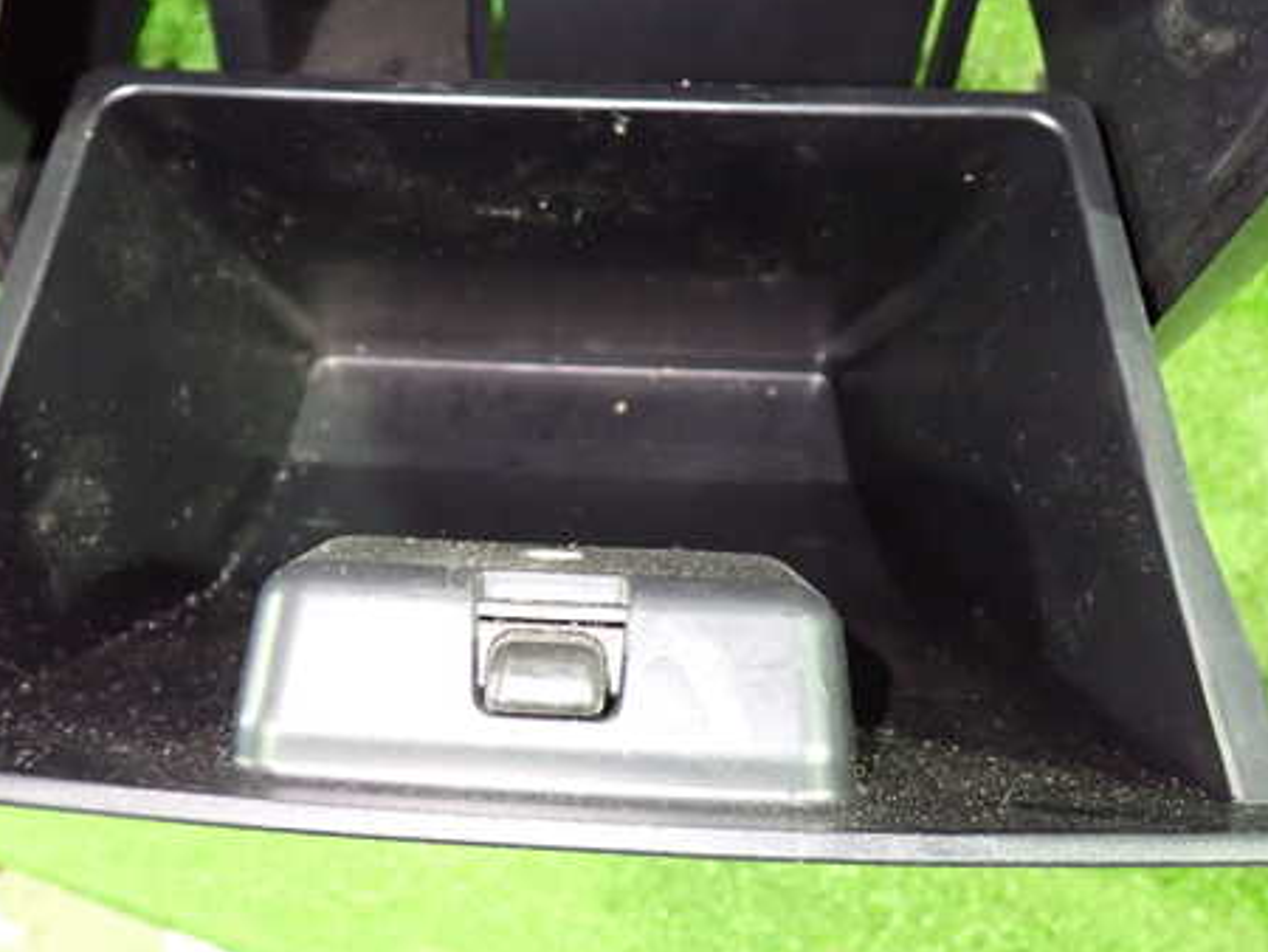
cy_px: 442
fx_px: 1466
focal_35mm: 40
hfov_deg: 46.5
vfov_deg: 36.0
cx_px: 499
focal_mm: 5.4
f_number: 2.3
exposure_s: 1/8
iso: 800
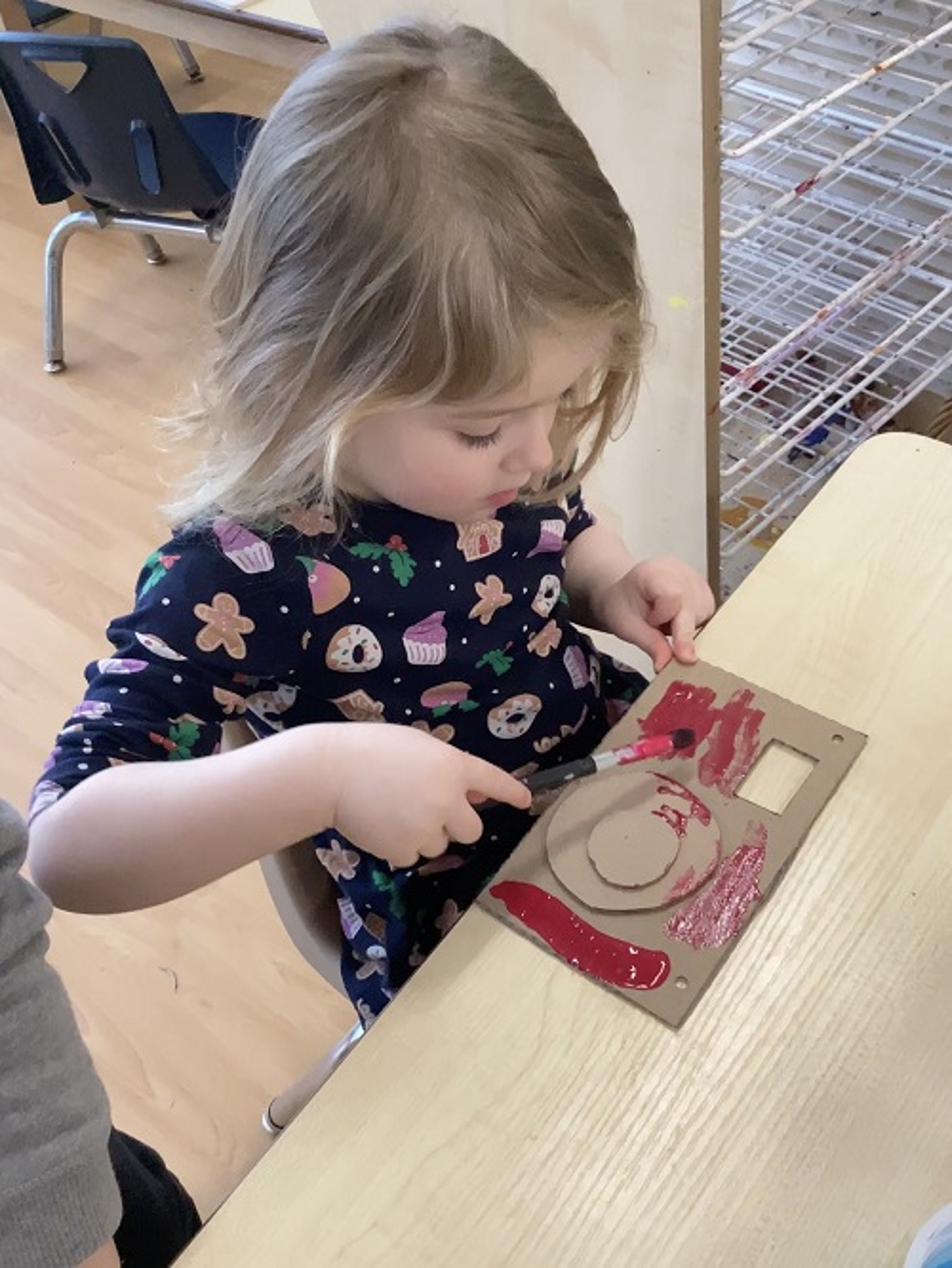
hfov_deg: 45.5
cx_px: 476
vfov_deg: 58.3
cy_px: 634
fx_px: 1136
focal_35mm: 31
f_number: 2.4
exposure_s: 1/60
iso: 400
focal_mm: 3.3
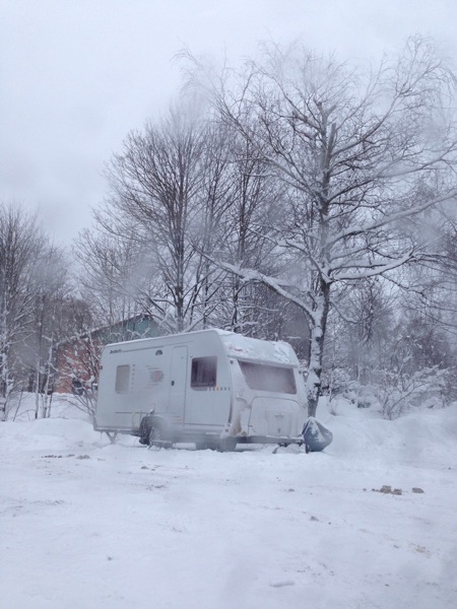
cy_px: 304
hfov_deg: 42.9
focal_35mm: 33
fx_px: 581
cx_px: 228
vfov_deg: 55.4
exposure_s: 1/60
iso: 50
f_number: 2.4
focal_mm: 4.12
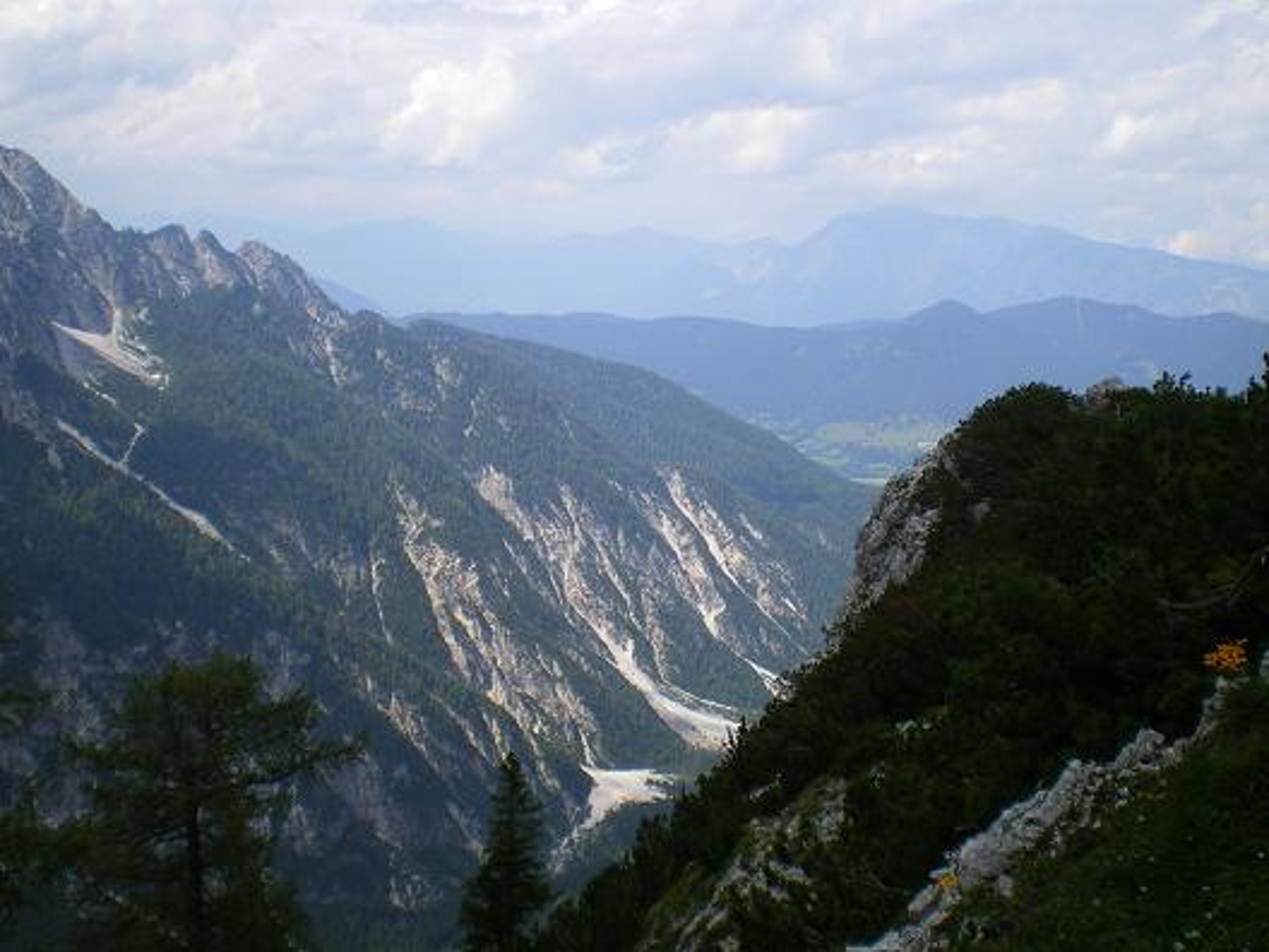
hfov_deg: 49.0
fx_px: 1393
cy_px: 476
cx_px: 634
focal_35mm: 38
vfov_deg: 37.7
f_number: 4.6
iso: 64
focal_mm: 6.3
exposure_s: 1/320
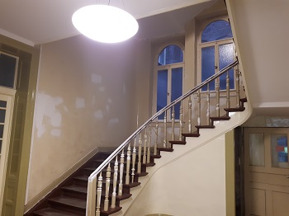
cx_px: 144
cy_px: 108
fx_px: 225
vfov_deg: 51.3
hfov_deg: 65.4
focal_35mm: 27
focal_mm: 3.6
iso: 160
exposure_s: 1/20
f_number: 1.9
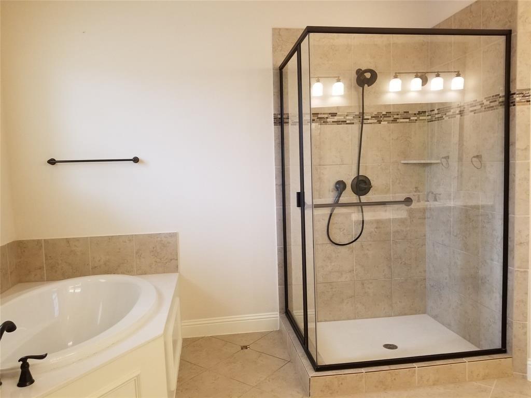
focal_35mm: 26
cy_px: 199
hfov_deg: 67.3
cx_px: 266
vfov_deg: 53.1
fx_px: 399
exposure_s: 1/60
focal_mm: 4.3
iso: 160
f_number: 1.7
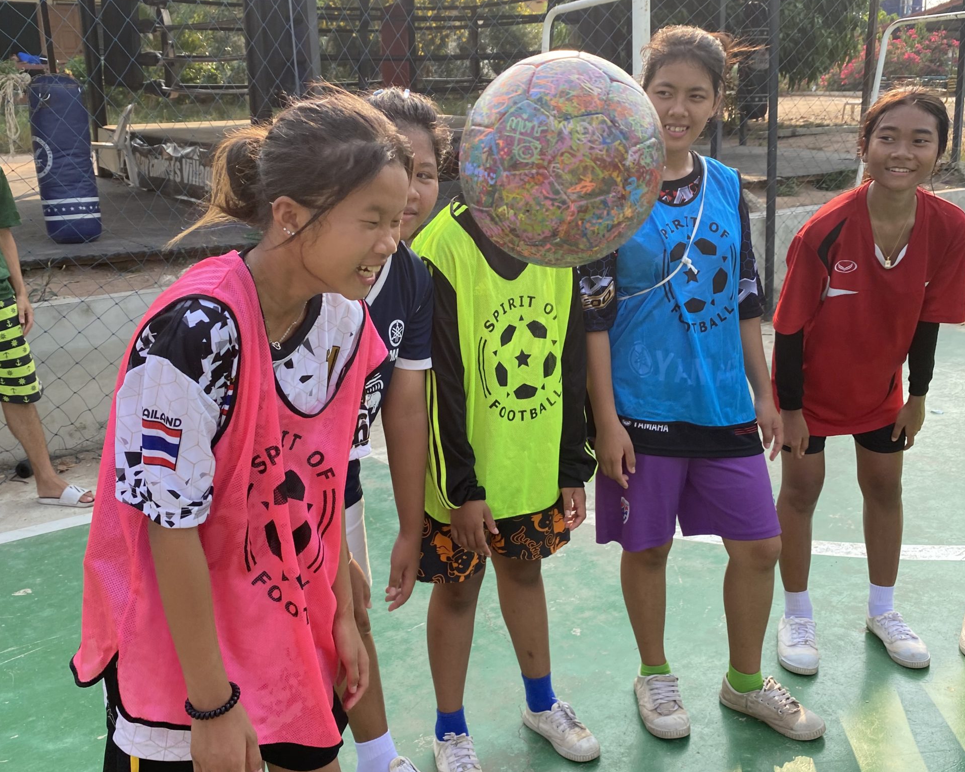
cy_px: 381
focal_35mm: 34
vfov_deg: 43.4
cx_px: 484
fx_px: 971
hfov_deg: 52.8
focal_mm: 4.25
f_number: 1.8
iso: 32
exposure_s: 1/560
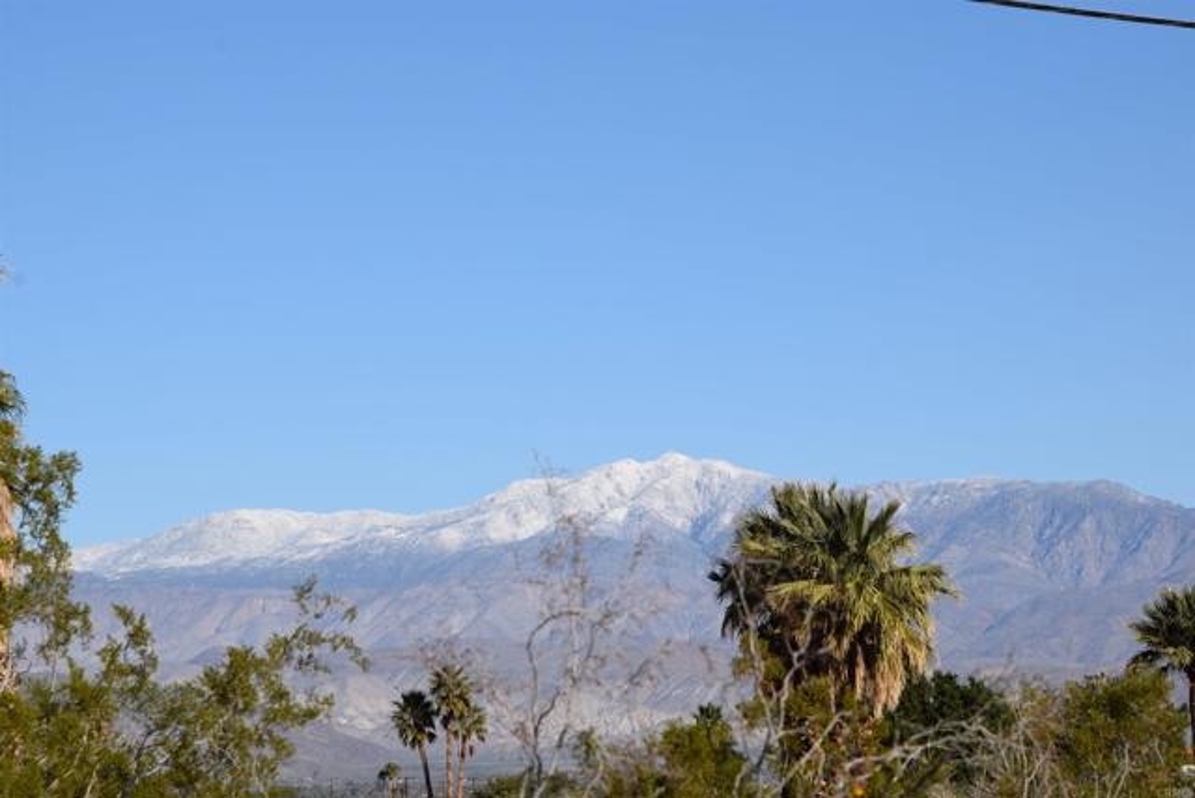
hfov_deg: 14.9
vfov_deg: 9.9
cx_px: 598
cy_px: 399
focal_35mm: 138
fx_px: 4582
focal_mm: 92
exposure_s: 1/500
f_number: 11
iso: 200
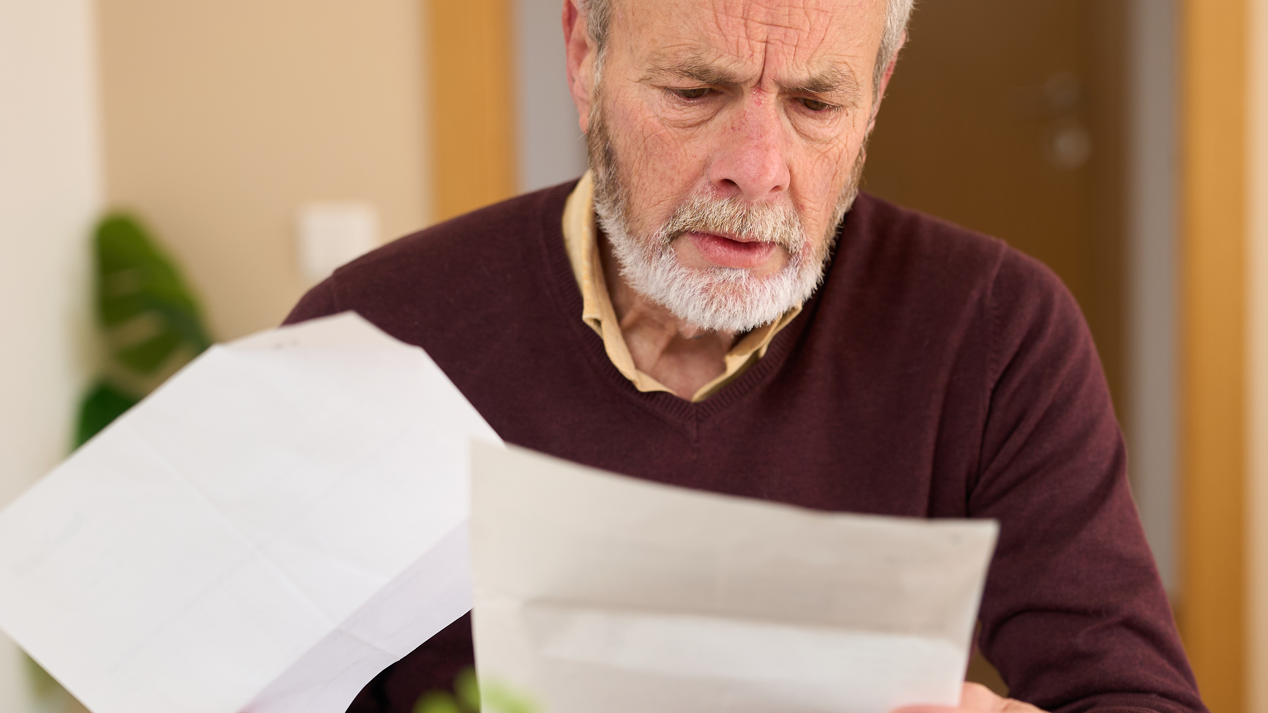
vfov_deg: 14.7
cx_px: 810
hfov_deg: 25.8
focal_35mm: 82
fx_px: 2757
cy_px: 416
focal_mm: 49
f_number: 2
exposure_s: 1/250
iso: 320
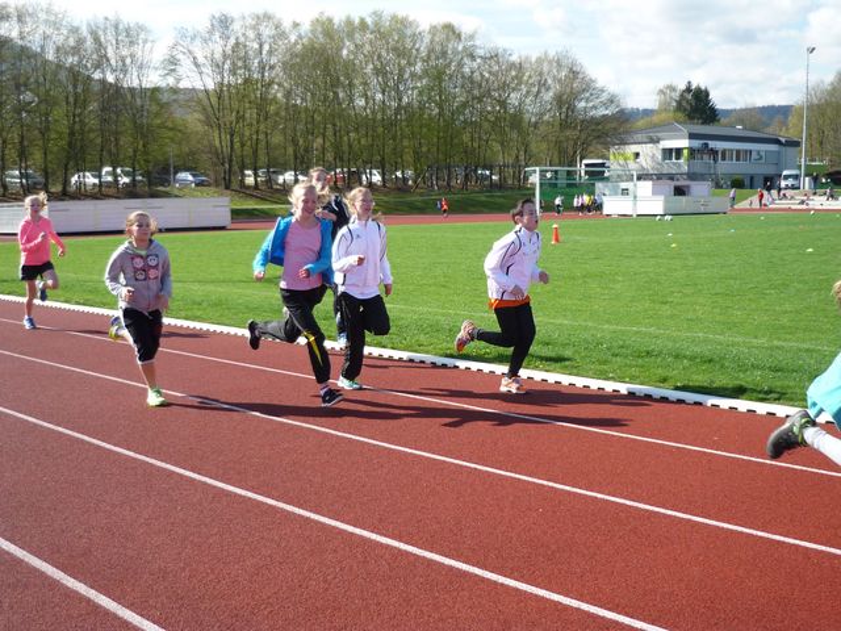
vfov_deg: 32.9
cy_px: 316
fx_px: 1069
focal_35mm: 44
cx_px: 420
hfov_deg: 42.9
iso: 100
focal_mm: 7.2
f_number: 3
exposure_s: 1/500
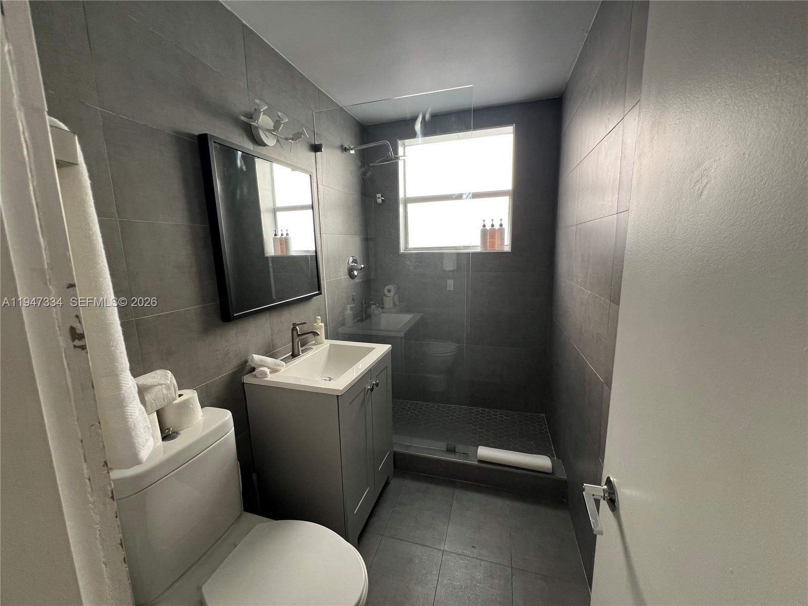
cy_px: 303
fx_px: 303
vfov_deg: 89.9
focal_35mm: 13
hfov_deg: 106.2
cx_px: 404
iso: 80
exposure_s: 1/99
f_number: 1.8
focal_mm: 1.57
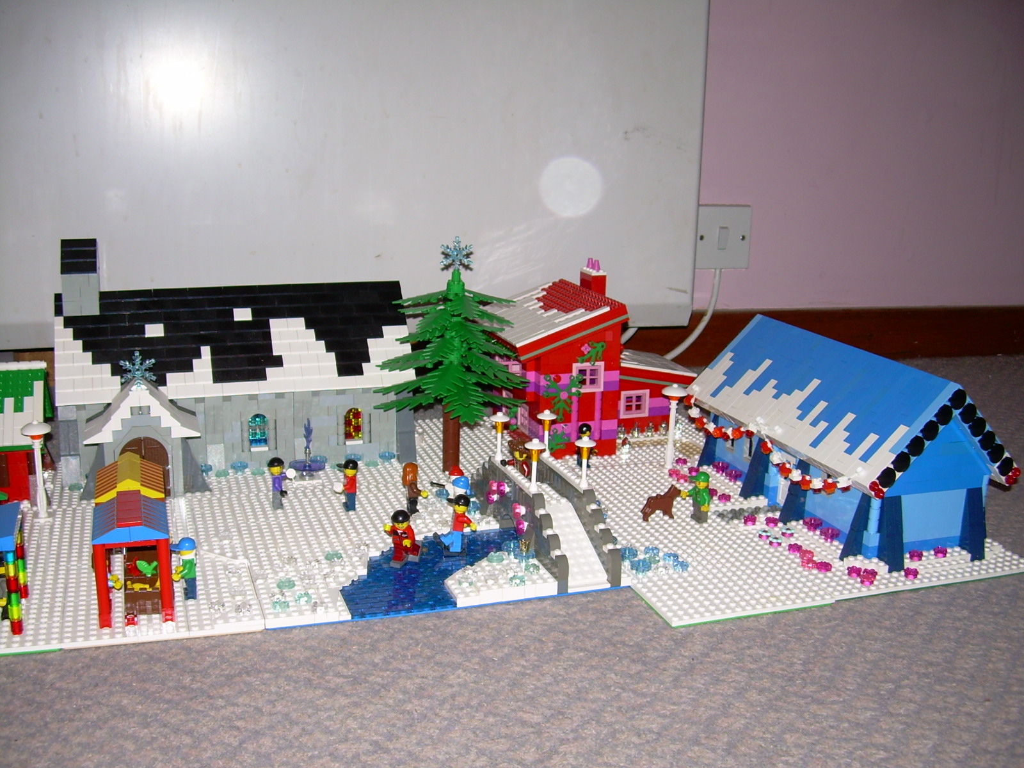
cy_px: 384
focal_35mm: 38
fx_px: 1124
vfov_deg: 37.7
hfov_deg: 49.0
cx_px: 512
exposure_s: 1/60
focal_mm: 6.3
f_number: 2.8
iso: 50
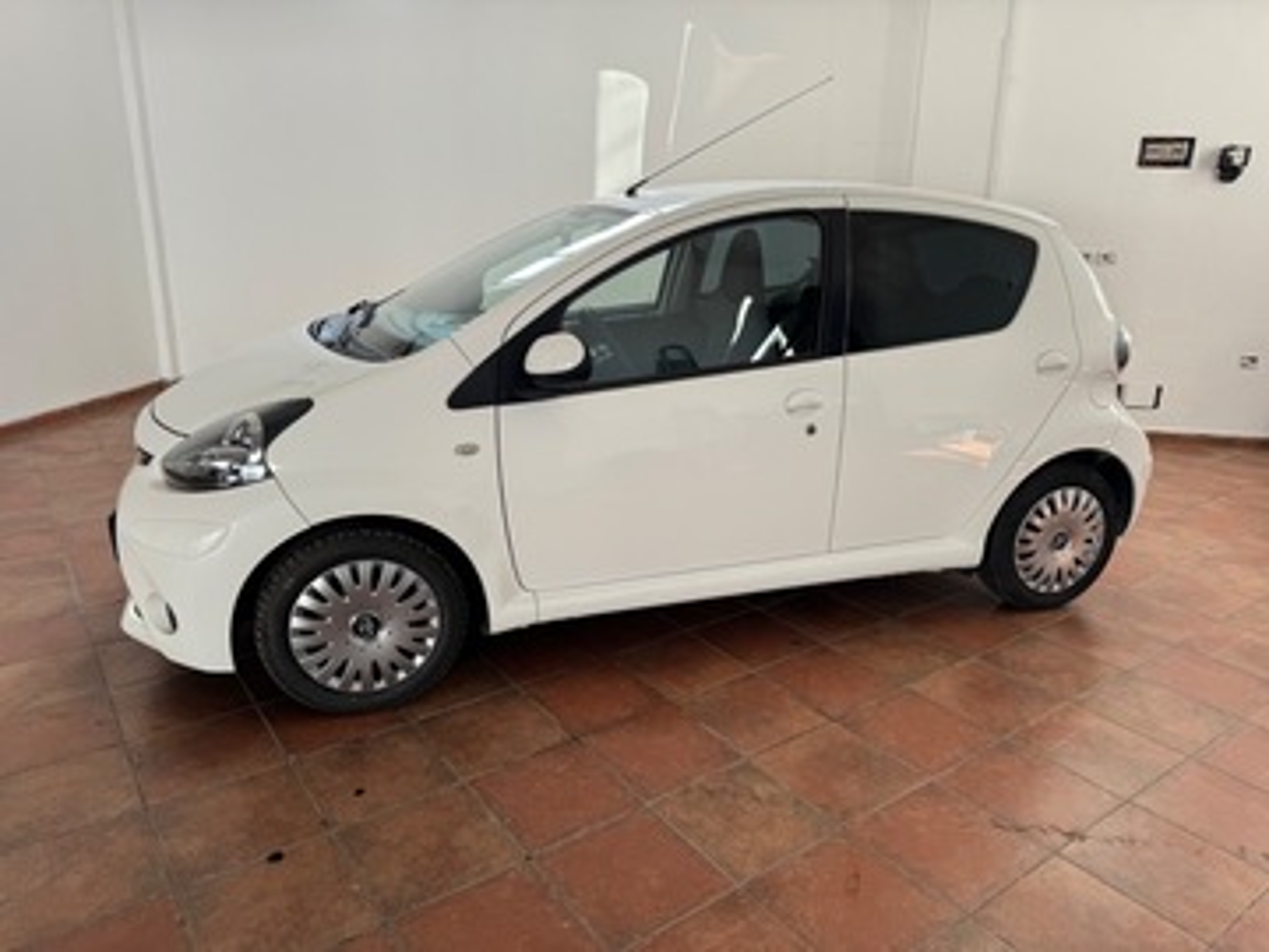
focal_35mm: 24
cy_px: 476
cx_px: 634
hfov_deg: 71.6
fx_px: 880
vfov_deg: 56.8
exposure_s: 1/121
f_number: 1.78
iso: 100
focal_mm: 6.76
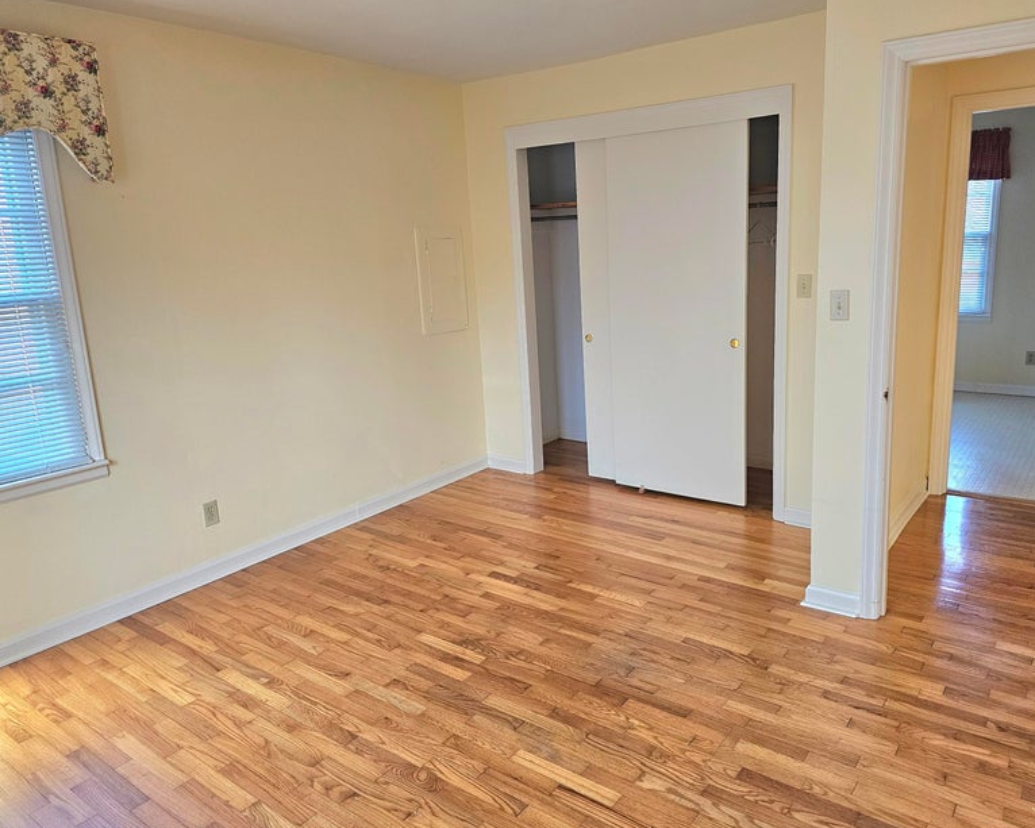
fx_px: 766
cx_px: 555
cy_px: 405
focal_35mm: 25
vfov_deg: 56.8
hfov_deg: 68.0
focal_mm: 6.3
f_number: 1.7
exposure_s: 1/244
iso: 400
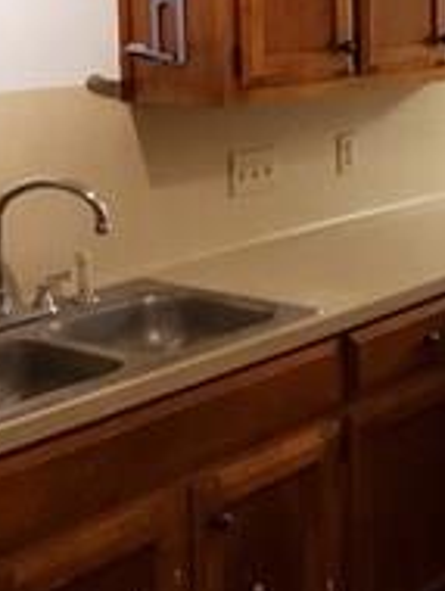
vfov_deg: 27.2
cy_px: 115
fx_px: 1197
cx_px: 647
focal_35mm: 70
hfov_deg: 18.8
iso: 400
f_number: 2.2
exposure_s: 1/59
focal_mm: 1.8
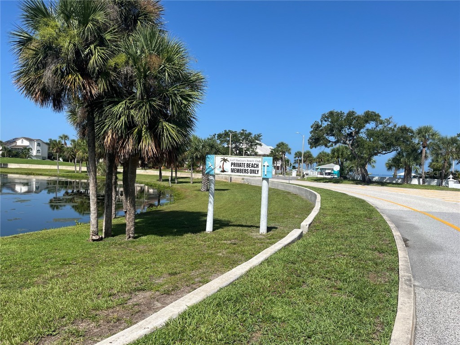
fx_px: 346
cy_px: 172
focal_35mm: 26
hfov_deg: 67.3
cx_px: 230
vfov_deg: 53.1
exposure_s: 1/4484
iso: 50
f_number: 1.6
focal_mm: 5.1
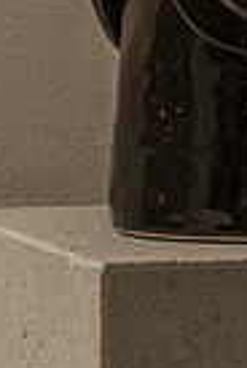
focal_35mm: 884
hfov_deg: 1.6
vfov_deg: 2.3
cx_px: 395
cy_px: -625
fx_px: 9052
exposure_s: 1/2
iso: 64
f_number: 9
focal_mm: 140
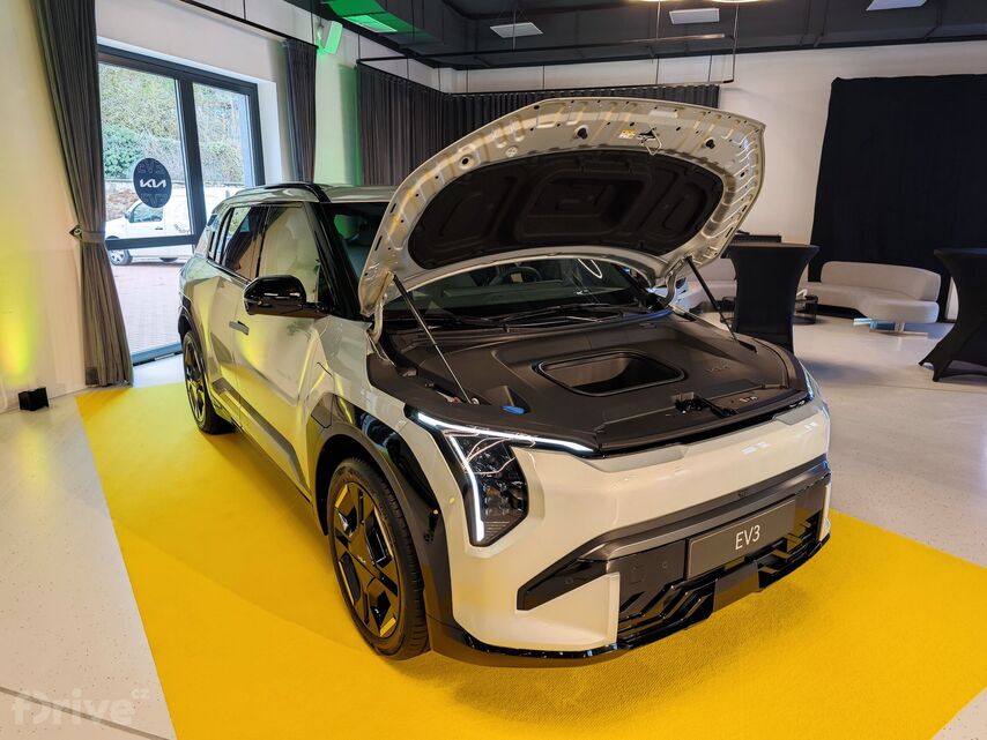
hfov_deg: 73.9
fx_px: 656
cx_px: 494
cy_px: 370
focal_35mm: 23
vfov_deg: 58.9
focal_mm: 8.72
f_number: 1.63
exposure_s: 1/33.4
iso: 640
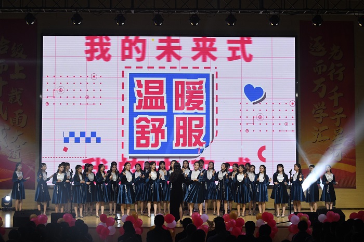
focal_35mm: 70
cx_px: 182
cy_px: 121
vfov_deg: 19.4
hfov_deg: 28.9
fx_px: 707
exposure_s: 1/320
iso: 4000
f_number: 10
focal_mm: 70
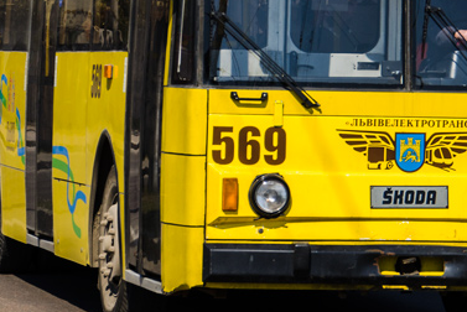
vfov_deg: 5.1
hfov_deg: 7.6
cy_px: -50
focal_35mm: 271
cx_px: 276
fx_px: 3518
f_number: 5.3
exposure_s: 1/640
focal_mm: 62
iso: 100
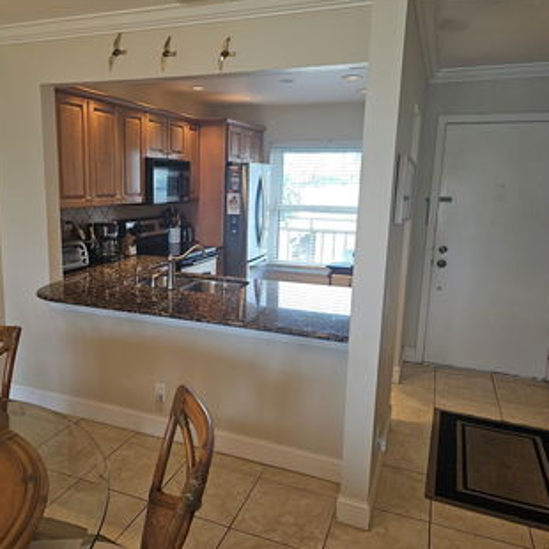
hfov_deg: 56.8
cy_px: 274
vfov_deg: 57.3
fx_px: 502
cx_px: 217
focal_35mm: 28
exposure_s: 1/60
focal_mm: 6.3
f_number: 1.7
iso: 64
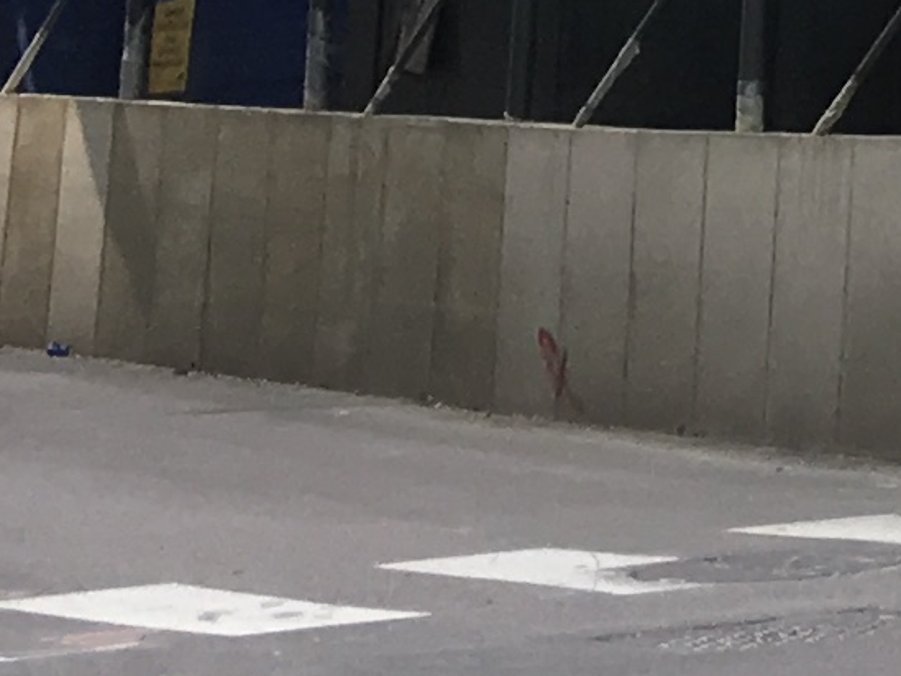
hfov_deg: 8.2
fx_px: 5545
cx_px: 2444
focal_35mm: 213
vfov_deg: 6.4
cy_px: -1321
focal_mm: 4.15
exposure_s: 1/379
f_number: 2.2
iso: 25
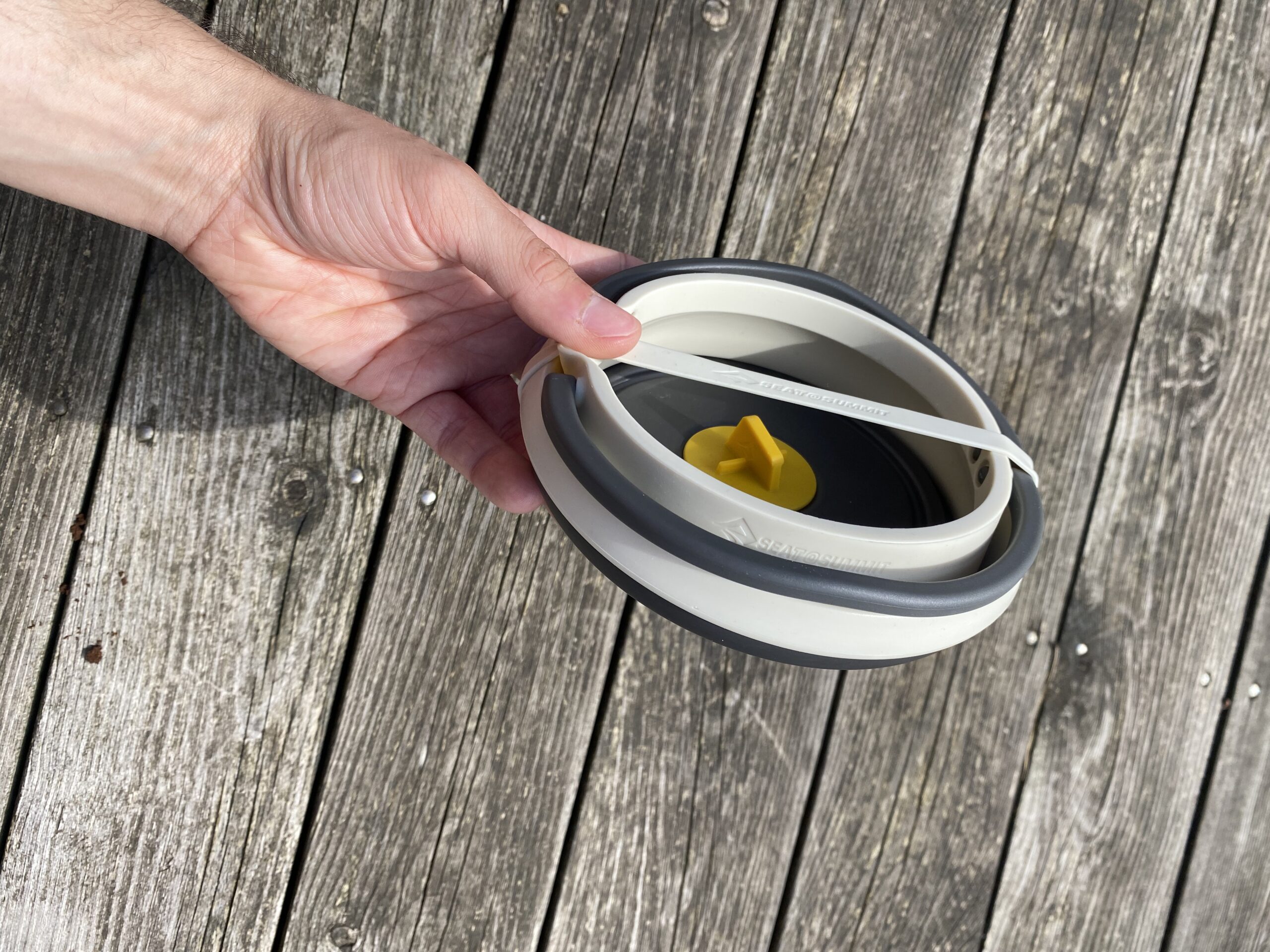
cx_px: 635
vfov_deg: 53.1
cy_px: 476
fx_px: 954
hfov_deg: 67.3
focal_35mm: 26
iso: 32
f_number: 1.8
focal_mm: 4.25
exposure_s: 1/1272
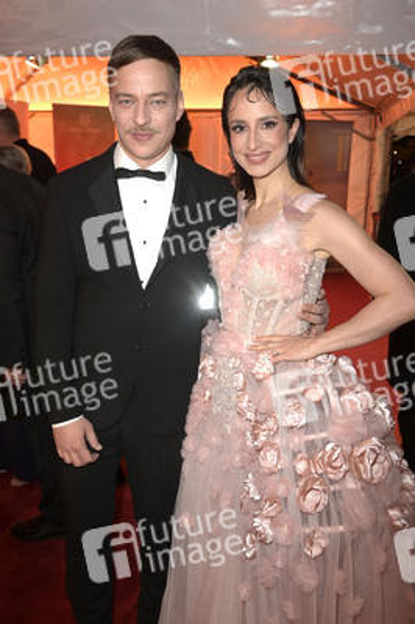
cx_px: 208
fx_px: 606
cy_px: 312
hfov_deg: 37.8
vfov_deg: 54.5
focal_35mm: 35
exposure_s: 1/80
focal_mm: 35
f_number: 5.6
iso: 640
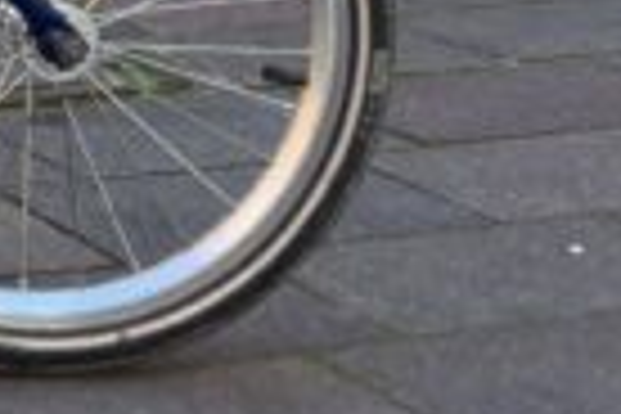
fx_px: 2605
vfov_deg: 8.5
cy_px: -495
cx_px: -850
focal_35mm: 151
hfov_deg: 11.4
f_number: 1.6
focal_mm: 5.1
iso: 40
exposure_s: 1/151
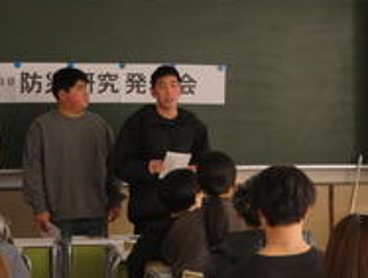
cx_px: 234
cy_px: 79
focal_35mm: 158
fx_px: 1683
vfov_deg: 9.4
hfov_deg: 12.5
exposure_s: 1/80
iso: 500
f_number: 4.4
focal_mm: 13.3
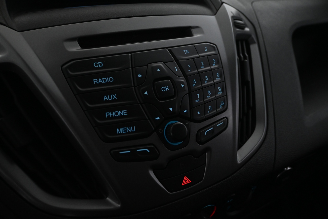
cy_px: 110
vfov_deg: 41.7
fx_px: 287
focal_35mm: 32
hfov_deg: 59.5
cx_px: 164
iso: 1600
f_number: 4
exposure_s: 1/30
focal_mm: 21
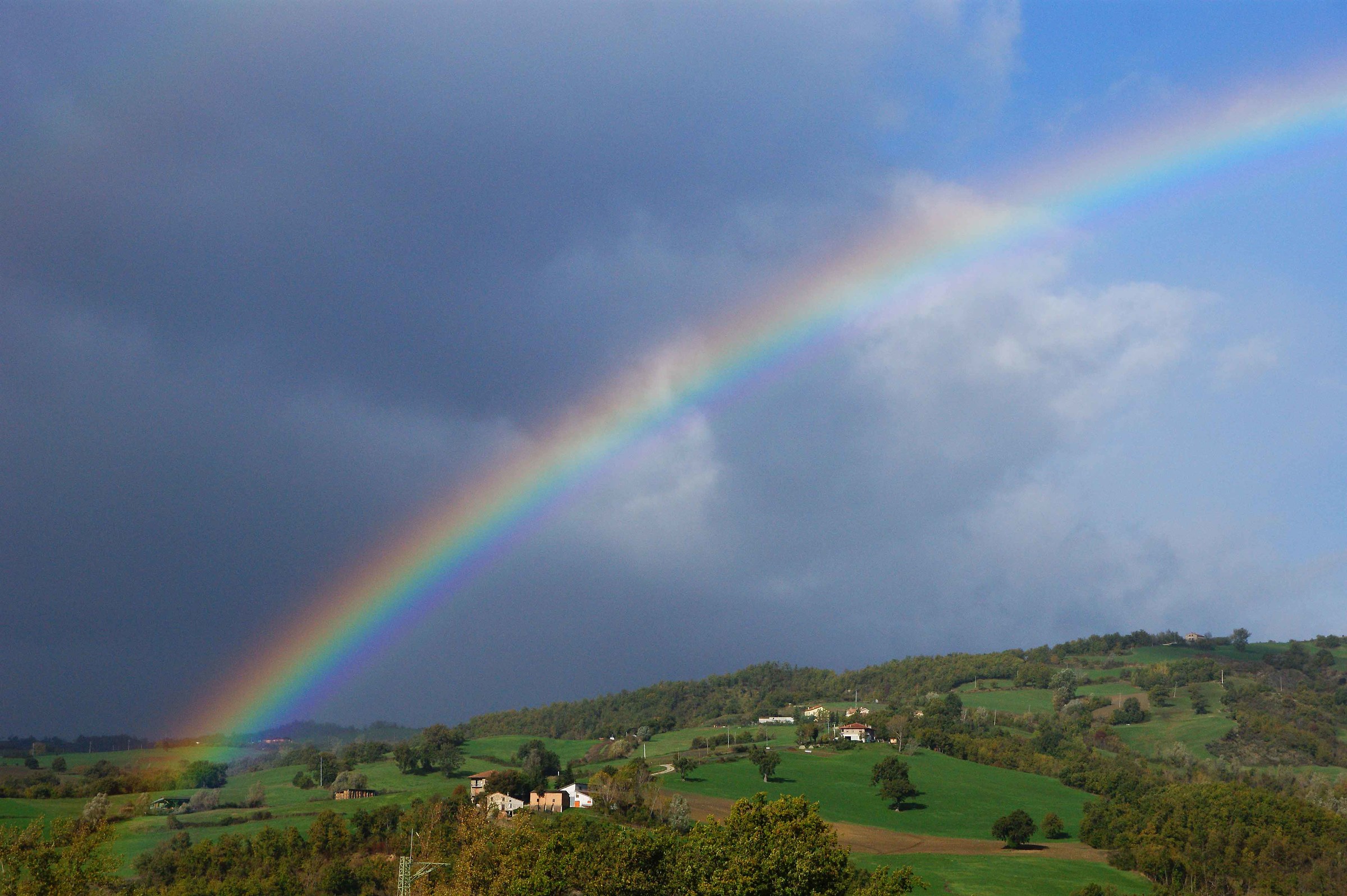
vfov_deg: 18.2
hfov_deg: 27.0
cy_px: 448
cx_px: 674
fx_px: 2804
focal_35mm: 75
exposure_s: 1/4000
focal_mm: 50
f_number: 5.6
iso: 400
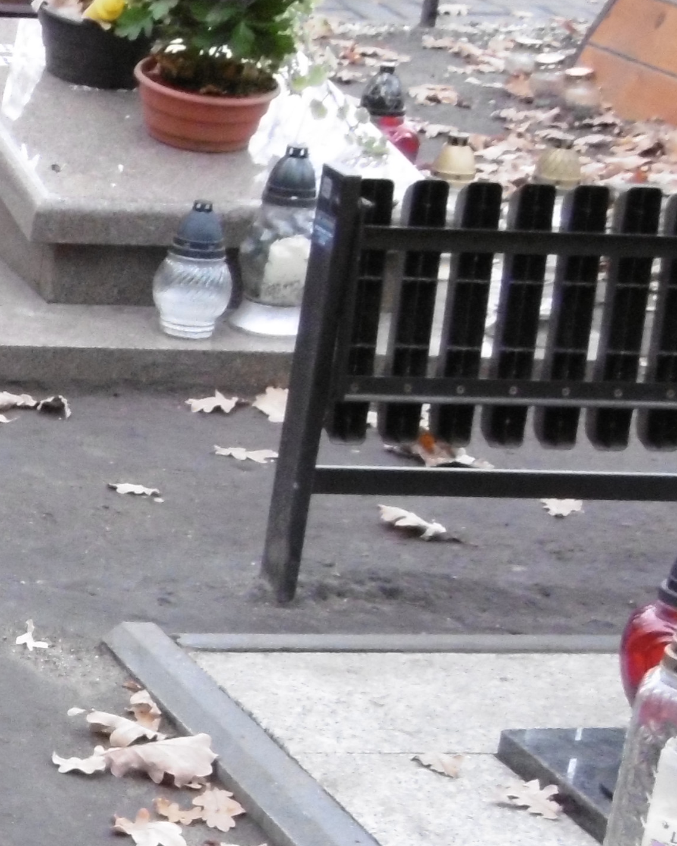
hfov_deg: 10.4
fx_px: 3405
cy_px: 730
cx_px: -682
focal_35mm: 136
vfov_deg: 14.0
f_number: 3.8
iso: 400
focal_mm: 7.7
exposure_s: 1/30
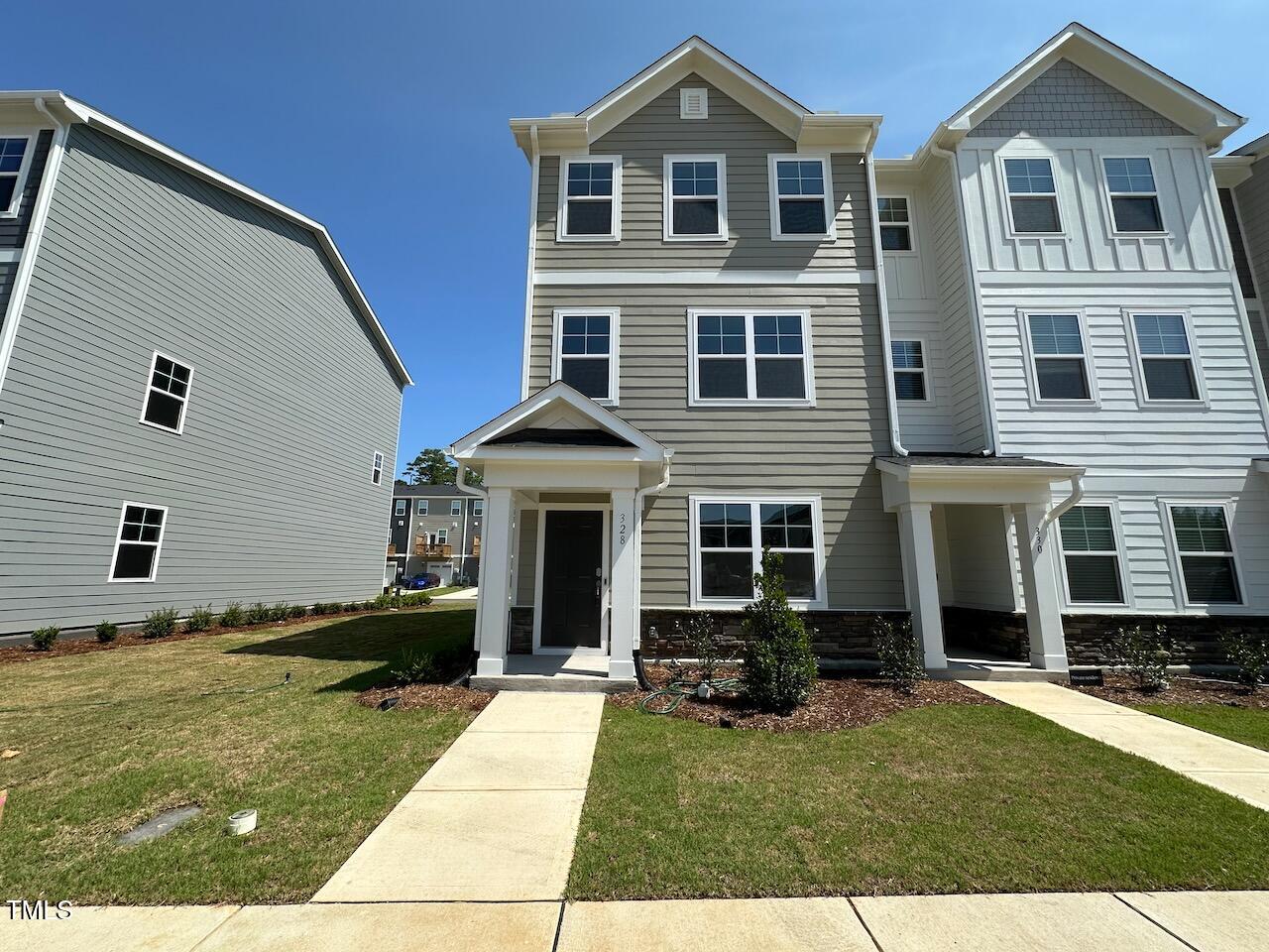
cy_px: 476
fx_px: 513
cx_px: 634
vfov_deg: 85.7
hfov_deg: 102.1
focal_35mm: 14
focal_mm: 2.22
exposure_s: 1/1887
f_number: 2.2
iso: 50
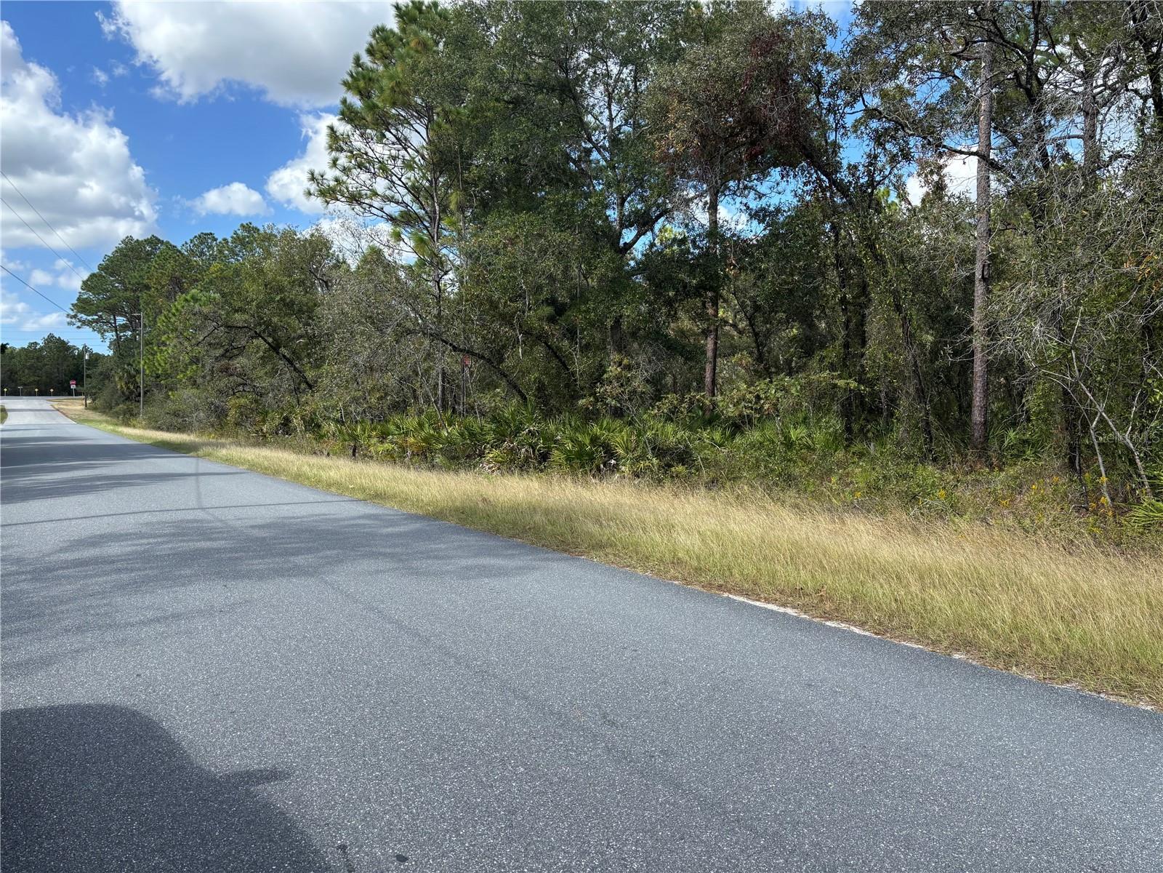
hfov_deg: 67.3
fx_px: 874
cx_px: 582
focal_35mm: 26
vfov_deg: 53.1
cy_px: 436
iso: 50
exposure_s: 1/1190
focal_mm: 5.96
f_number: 1.6
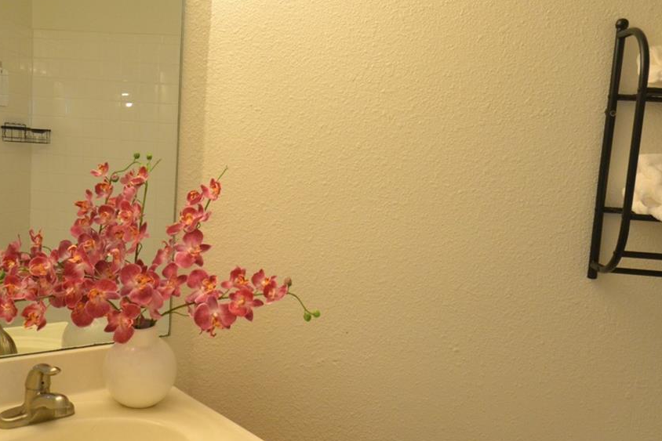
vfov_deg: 36.0
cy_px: 230
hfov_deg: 51.6
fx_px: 679
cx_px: 266
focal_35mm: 37
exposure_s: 1/60
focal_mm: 13
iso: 1100
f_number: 3.8
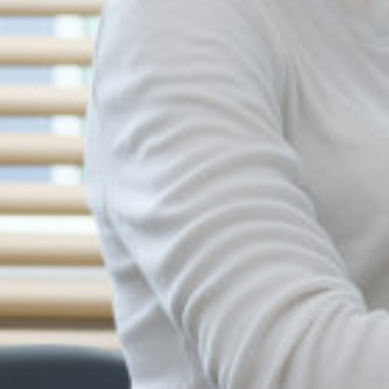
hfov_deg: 8.3
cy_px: 14
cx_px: 823
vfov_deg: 8.7
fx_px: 2530
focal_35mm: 199
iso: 400
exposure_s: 1/125
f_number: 2
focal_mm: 35
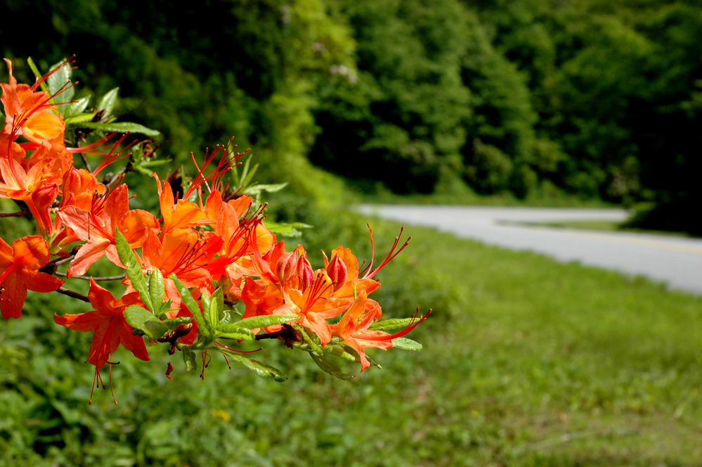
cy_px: 234
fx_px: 1461
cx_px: 351
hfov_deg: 27.0
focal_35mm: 75
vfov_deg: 18.1
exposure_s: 1/500
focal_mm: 50
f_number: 11
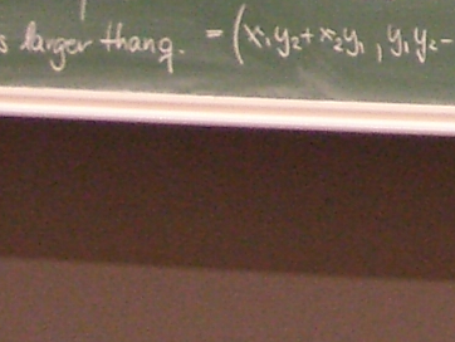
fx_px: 2604
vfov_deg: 7.2
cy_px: -411
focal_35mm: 198
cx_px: 783
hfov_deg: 9.6
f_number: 2.6
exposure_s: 1/10
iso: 200
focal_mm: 5.8
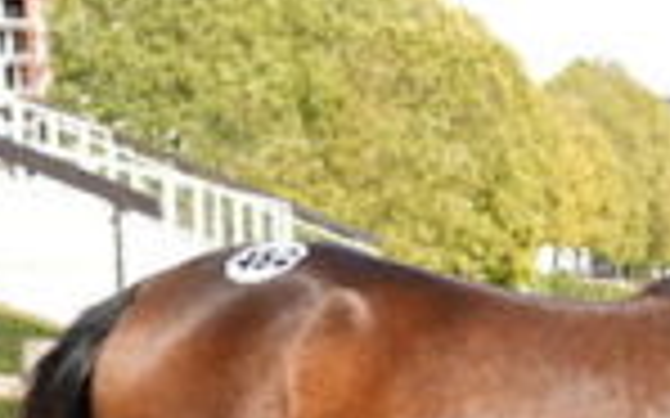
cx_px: 872
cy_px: 566
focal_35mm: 116
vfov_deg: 11.0
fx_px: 2117
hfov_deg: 16.9
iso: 64
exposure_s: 1/250
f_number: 4
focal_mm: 34
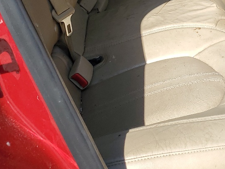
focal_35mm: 76
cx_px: 219
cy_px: -53
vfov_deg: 18.1
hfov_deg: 24.6
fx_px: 494
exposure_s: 1/1667
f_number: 1.5
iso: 50
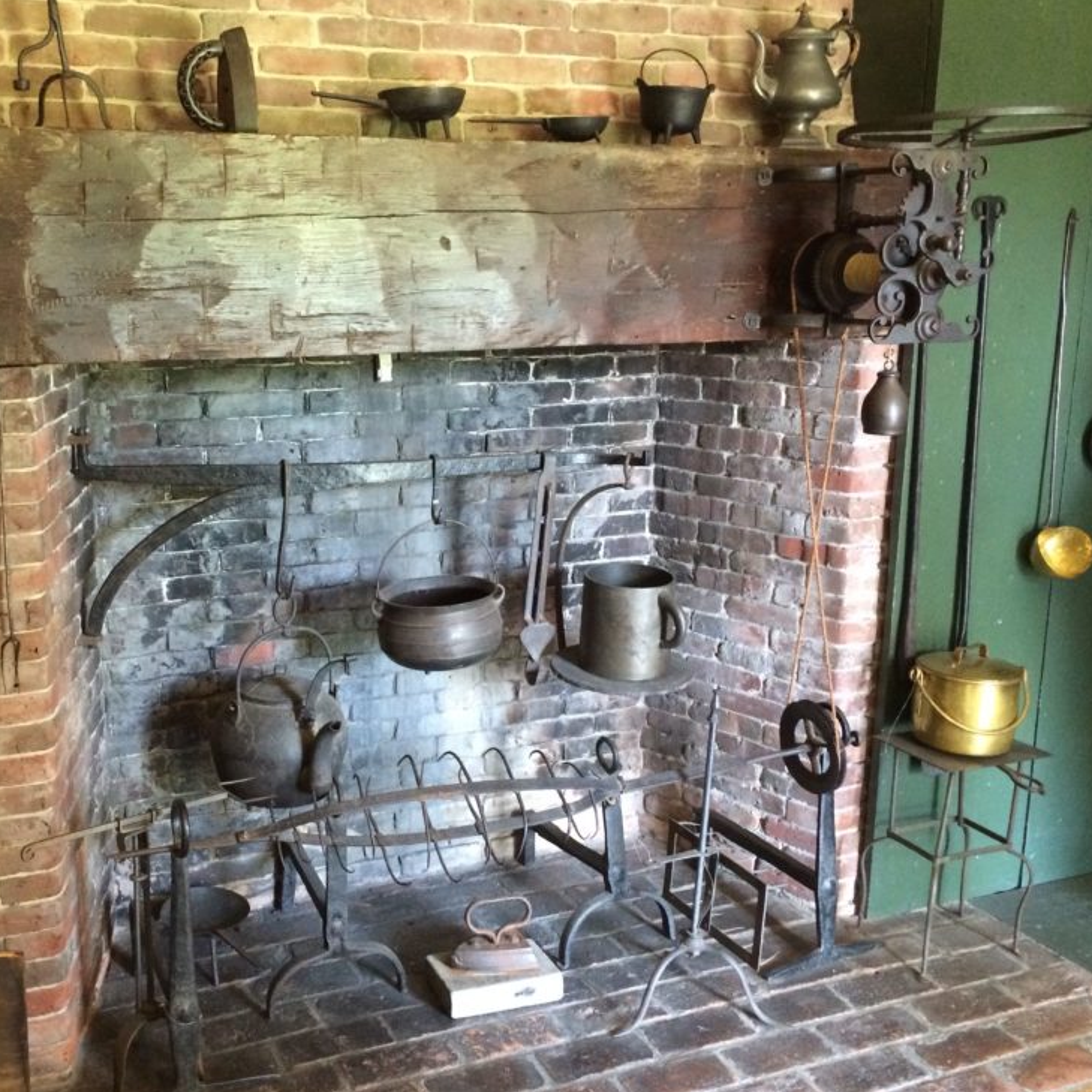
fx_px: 1285
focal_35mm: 36
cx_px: 379
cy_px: 550
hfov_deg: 45.5
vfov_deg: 46.0
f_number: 2.2
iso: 320
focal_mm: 4.15
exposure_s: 1/30
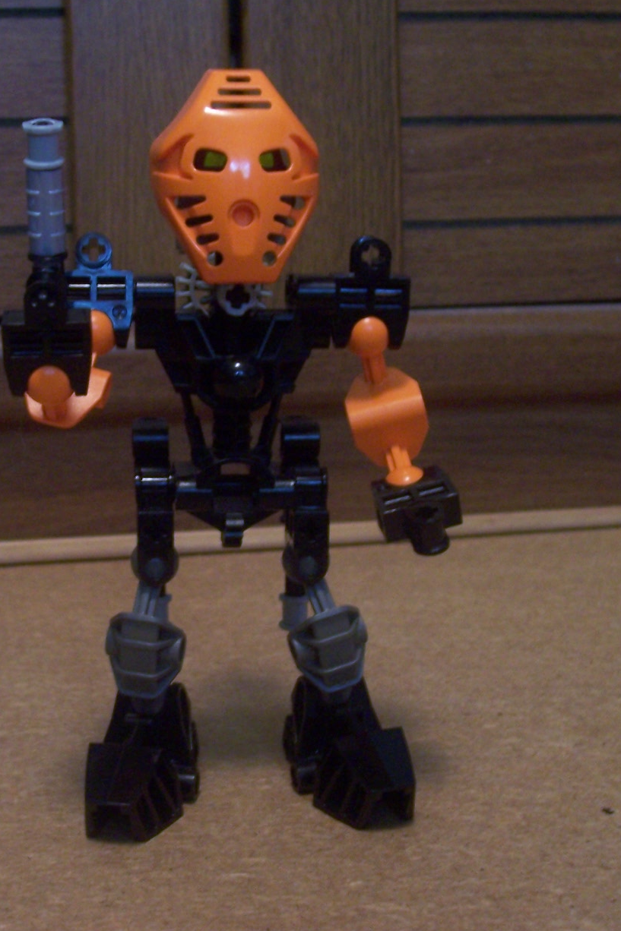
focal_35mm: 59
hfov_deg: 22.9
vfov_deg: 33.9
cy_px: 463
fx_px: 1527
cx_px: 220
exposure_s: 1/8
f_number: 3
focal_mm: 7
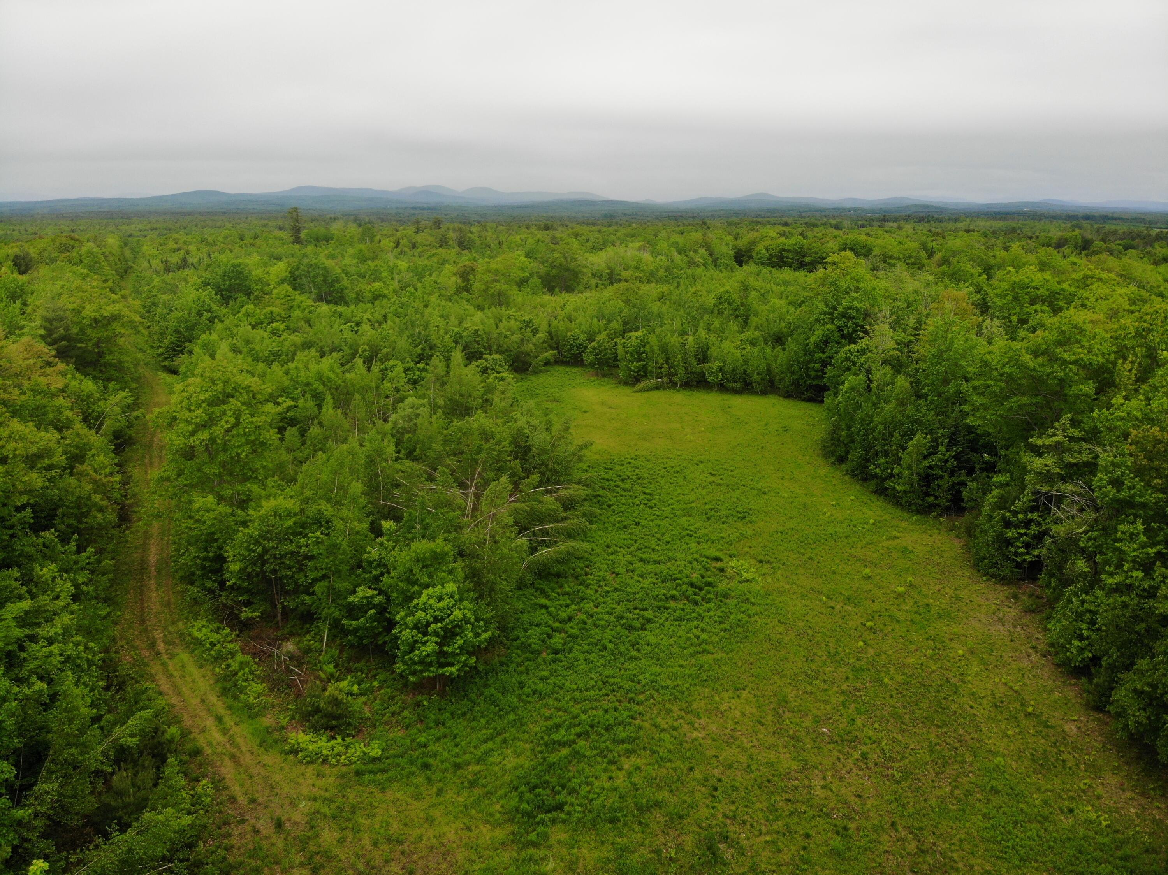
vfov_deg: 56.8
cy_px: 438
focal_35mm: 24
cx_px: 584
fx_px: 810
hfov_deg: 71.6
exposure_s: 1/347
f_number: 2.8
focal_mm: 4.5
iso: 100
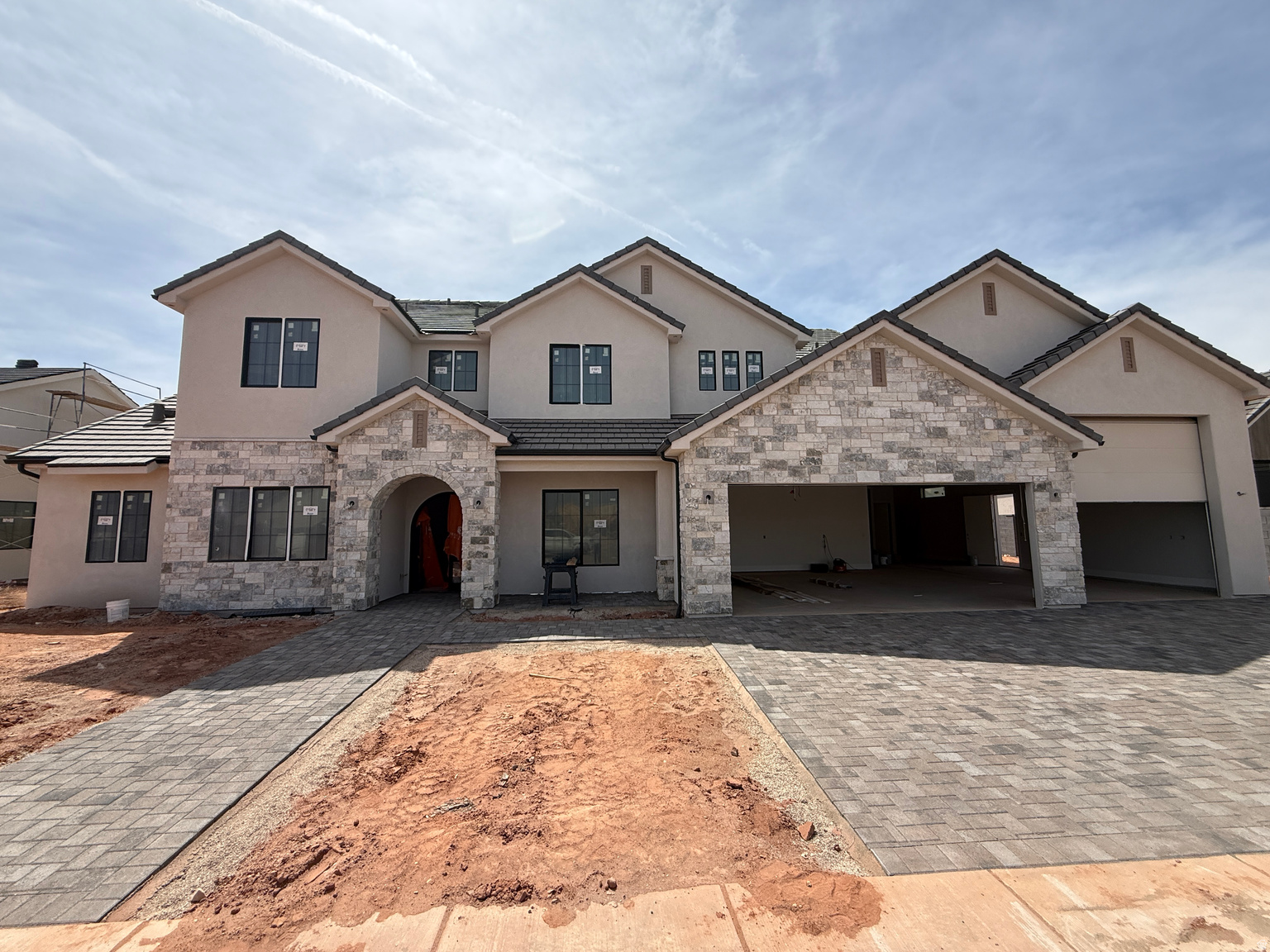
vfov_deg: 85.7
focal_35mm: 14
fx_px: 514
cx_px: 635
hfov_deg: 102.1
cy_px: 476
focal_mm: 2.22
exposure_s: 1/2165
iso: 64
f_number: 2.2
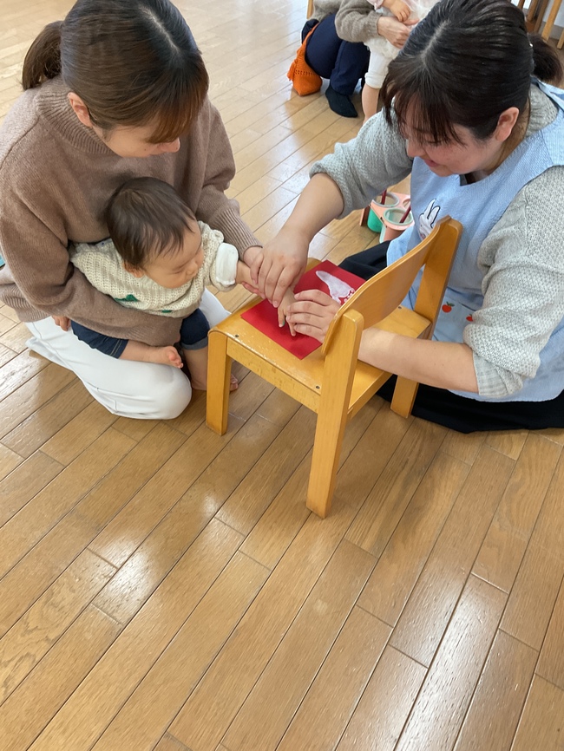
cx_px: 282
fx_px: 630
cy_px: 376
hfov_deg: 48.2
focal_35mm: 29
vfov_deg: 61.6
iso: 64
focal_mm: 3
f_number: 1.8
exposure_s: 1/60
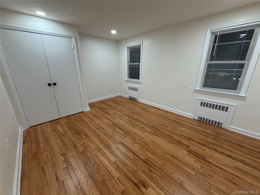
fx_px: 105
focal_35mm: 14
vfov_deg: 85.7
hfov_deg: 102.1
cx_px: 130
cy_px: 98
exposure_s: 1/120
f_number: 2.2
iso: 250
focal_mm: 2.22
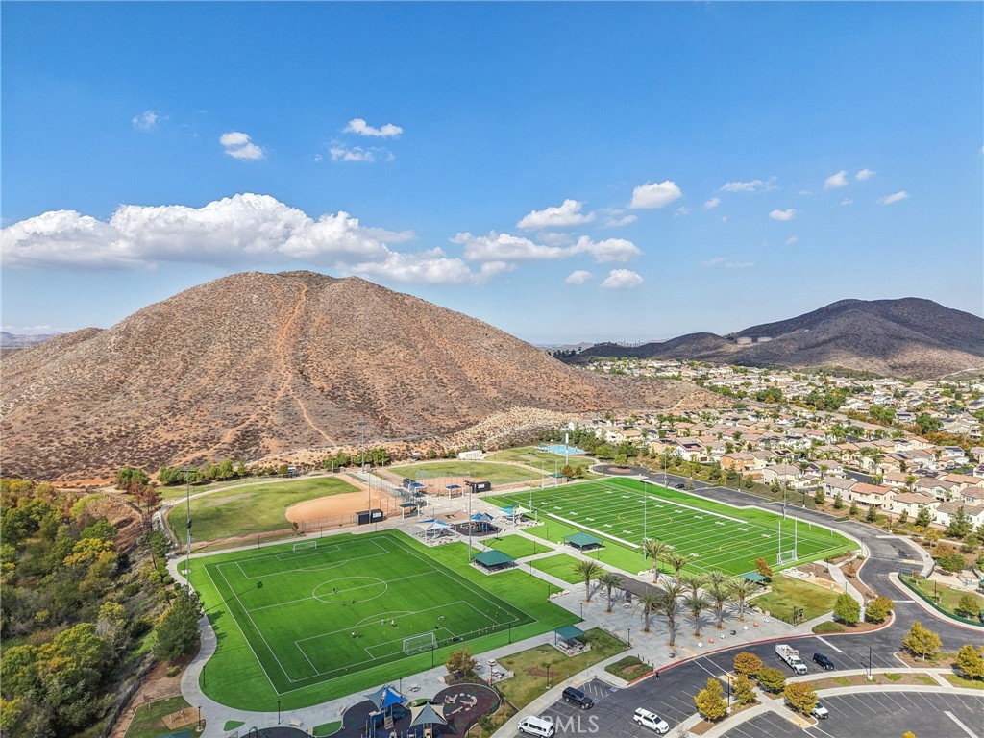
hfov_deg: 71.6
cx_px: 492
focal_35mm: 24
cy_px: 369
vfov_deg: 56.8
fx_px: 682
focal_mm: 8.7
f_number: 1.8
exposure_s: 1/500
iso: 100
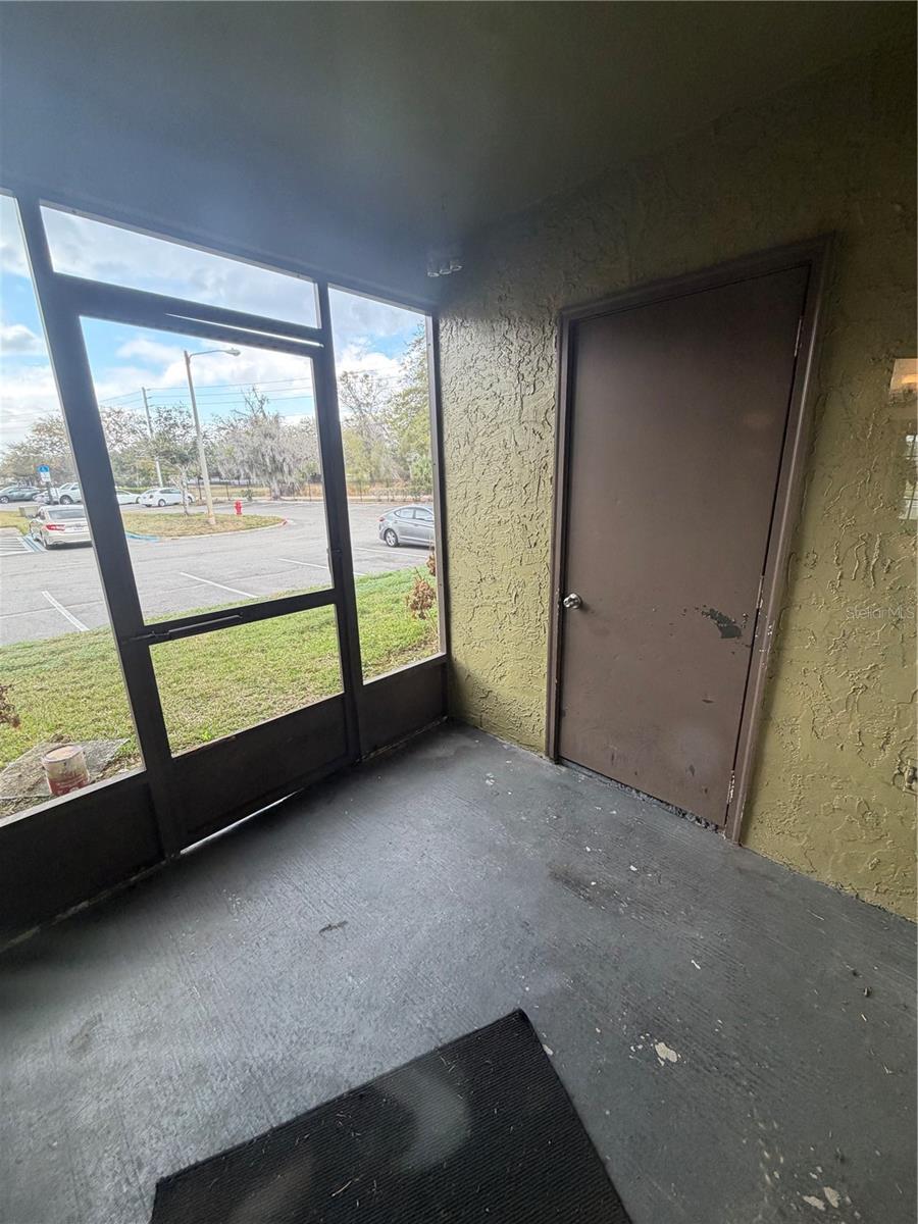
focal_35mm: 14
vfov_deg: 102.1
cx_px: 459
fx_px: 495
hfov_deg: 85.7
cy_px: 612
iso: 100
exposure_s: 1/121
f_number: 2.2
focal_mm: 2.22
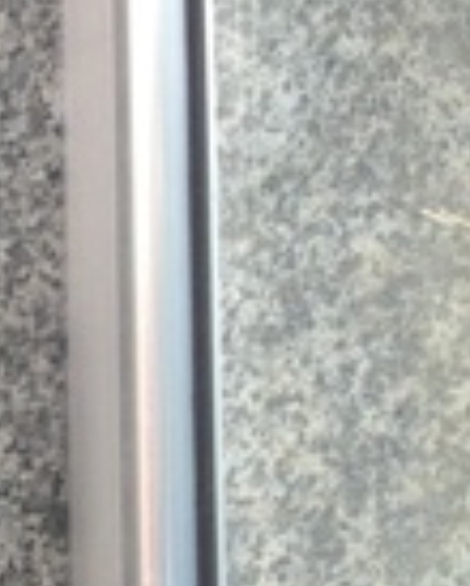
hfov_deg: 7.6
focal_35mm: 174
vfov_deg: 11.0
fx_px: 3019
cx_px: -1017
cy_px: 605
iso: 50
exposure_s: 1/177
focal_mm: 4.28
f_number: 2.4
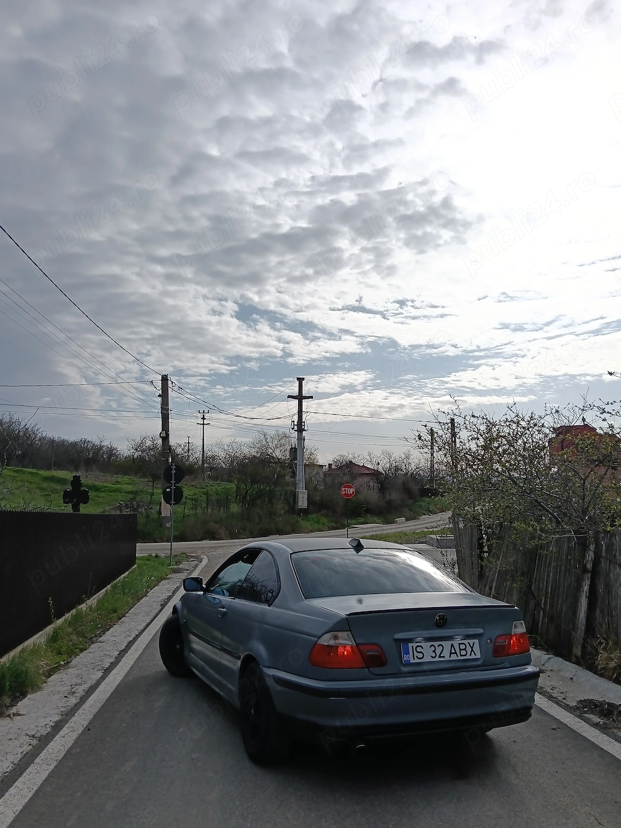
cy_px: 414
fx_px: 646
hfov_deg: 51.3
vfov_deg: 65.3
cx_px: 310
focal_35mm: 27
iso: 64
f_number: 1.8
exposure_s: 1/2179
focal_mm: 3.98
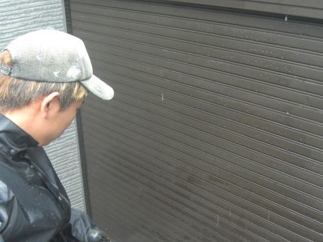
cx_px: 154
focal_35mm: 51
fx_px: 476
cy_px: 153
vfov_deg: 28.5
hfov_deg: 37.5
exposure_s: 1/100
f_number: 2.8
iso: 200
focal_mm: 7.9
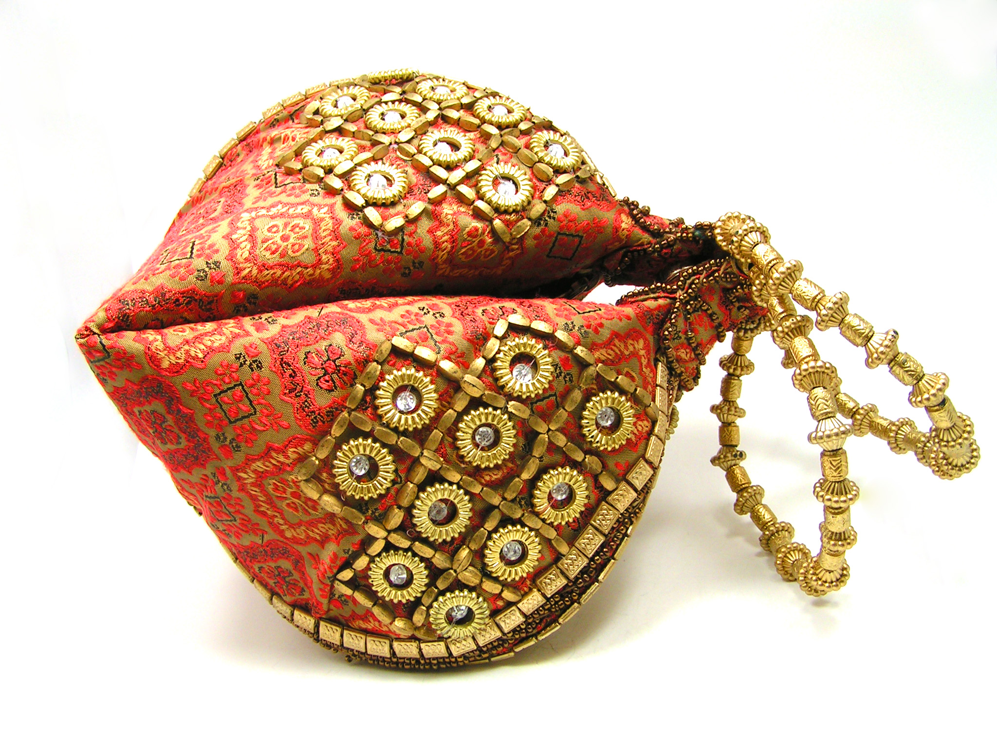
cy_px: 374
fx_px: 1094
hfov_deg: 49.0
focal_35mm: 38
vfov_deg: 37.7
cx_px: 498
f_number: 4.5
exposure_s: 1/100
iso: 50
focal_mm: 5.8
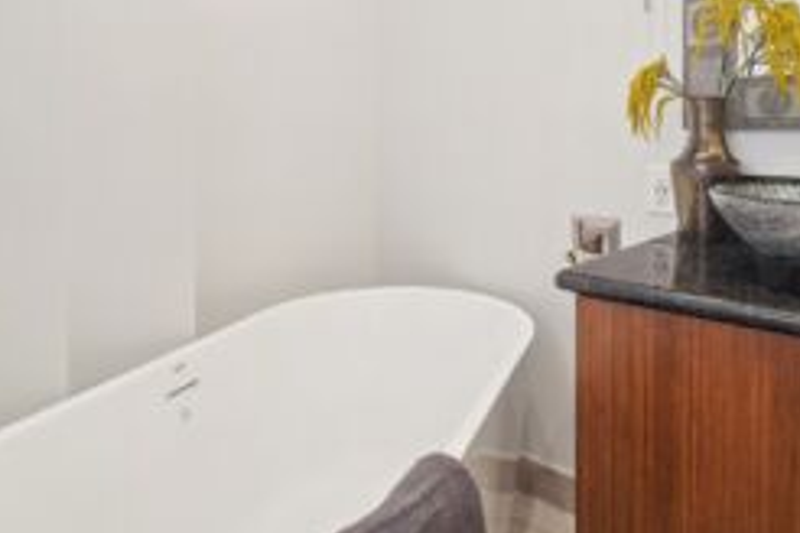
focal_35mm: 26
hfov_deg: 68.6
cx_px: 488
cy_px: 145
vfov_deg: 48.0
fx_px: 578
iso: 1600
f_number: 8
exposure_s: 1/40
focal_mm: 16
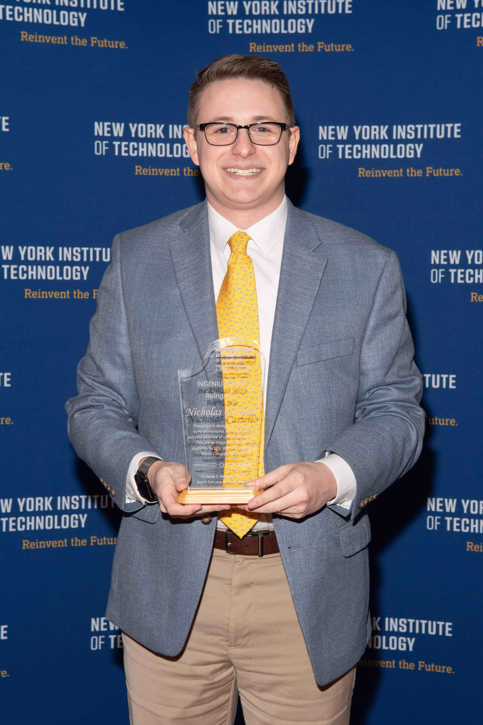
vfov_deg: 28.1
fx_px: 1449
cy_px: 362
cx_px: 242
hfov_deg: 18.9
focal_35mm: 72
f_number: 8
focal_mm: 48
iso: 800
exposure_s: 1/160
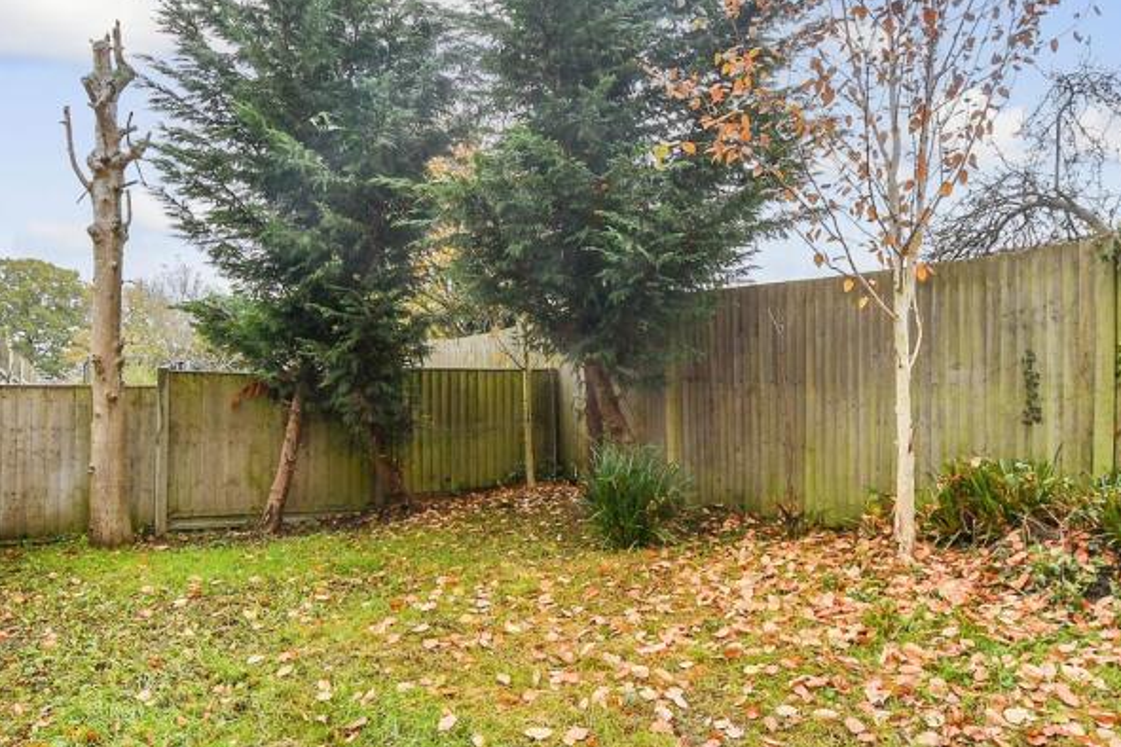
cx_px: 634
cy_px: 424
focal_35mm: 26
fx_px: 810
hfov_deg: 69.1
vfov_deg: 49.4
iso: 160
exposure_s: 1/30
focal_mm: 10
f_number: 8
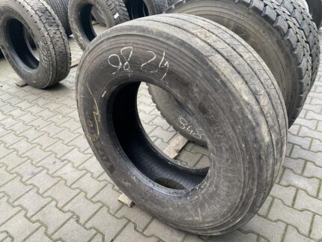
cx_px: 161
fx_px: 242
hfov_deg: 67.3
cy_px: 121
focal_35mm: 26
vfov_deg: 53.1
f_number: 1.8
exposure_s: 1/117
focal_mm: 4.25
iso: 125
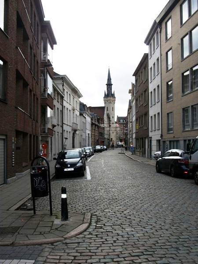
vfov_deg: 46.8
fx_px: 305
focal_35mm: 40
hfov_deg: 36.0
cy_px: 132
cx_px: 99
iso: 80
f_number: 3.2
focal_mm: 7.1
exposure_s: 1/500
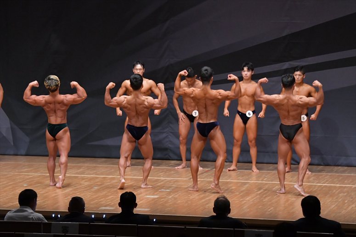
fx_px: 1661
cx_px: 178
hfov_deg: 12.2
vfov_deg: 8.2
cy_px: 118
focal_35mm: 168
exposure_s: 1/400
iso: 6400
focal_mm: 112
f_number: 5.6
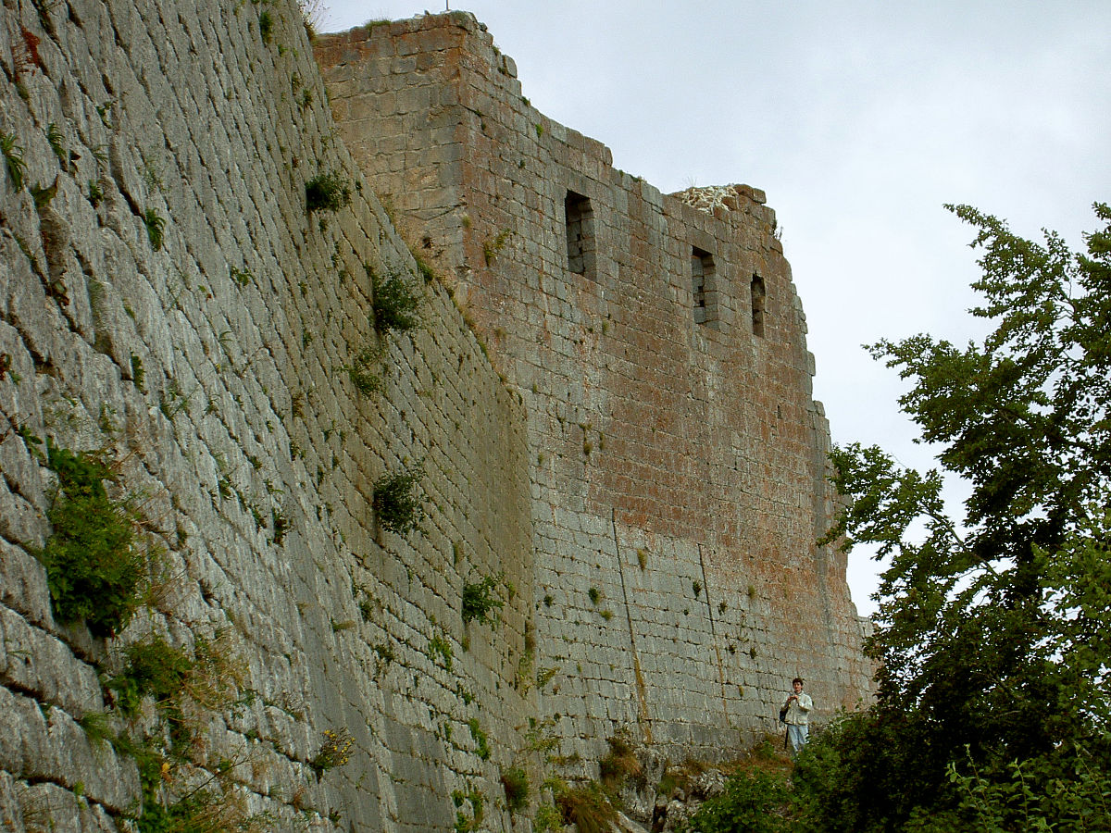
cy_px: 416
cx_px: 556
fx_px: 3274
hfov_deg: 19.3
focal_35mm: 102
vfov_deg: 14.5
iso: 50
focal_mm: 16.8
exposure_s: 1/200
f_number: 4.9
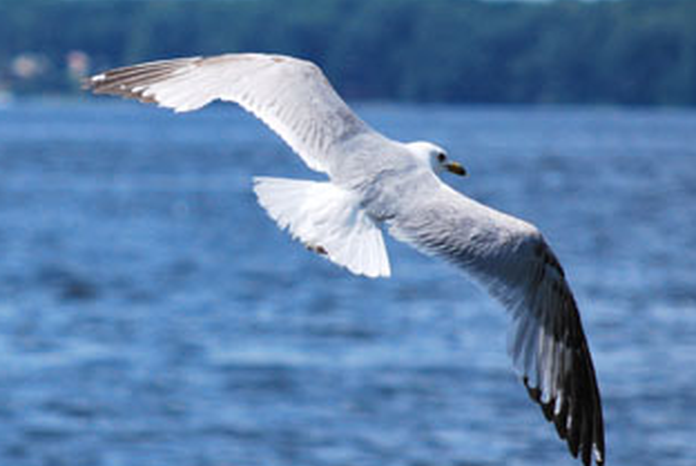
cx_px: 100
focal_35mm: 584
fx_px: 11315
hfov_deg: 3.5
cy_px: 221
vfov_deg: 2.4
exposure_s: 1/3200
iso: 400
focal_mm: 135
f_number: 5
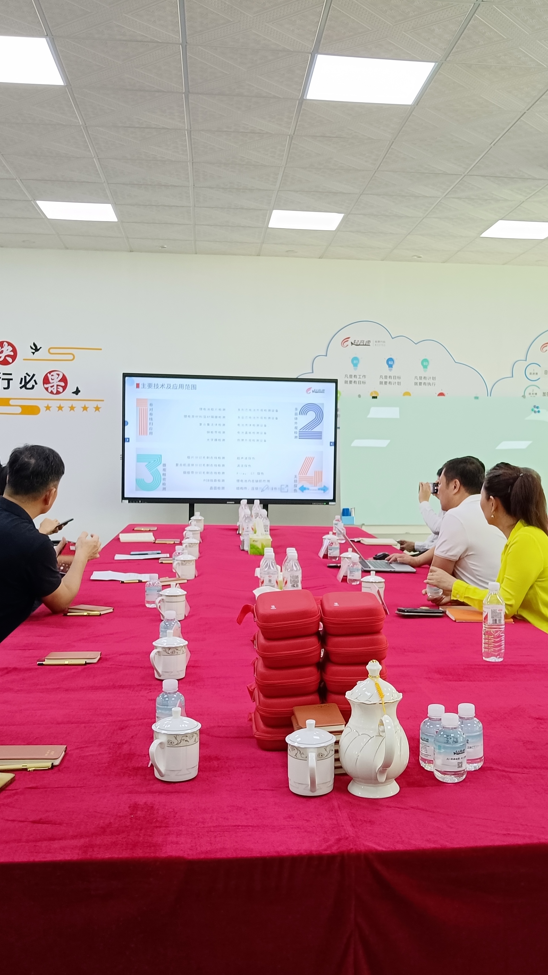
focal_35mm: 38
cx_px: 303
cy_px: 488
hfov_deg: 31.2
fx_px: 982
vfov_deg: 52.8
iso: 449
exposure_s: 1/50
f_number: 1.8
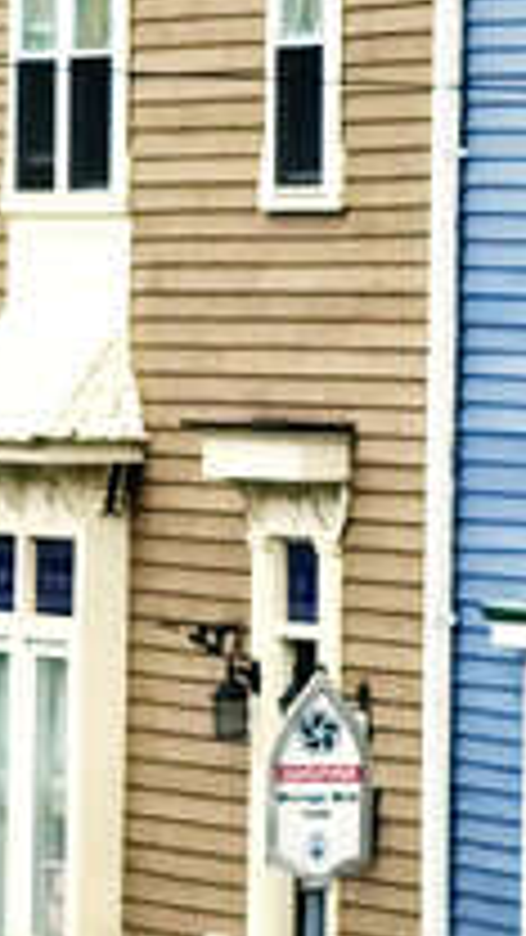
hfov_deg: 1.9
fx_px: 15869
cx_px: 1792
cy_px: -628
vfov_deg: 3.4
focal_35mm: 640
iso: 200
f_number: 6.3
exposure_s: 1/125
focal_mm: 40
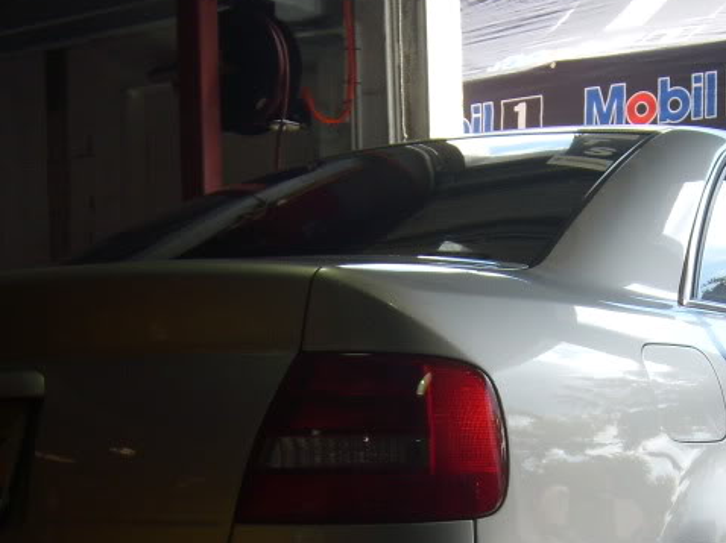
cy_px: 463
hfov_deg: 25.9
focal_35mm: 75
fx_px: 1572
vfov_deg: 19.3
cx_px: 485
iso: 50
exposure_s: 1/337
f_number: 2.8
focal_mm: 5.8
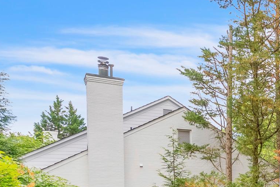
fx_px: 335
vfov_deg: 29.4
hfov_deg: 35.1
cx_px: 342
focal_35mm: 43
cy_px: 182
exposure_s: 1/250
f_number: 6.3
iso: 400
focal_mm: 16
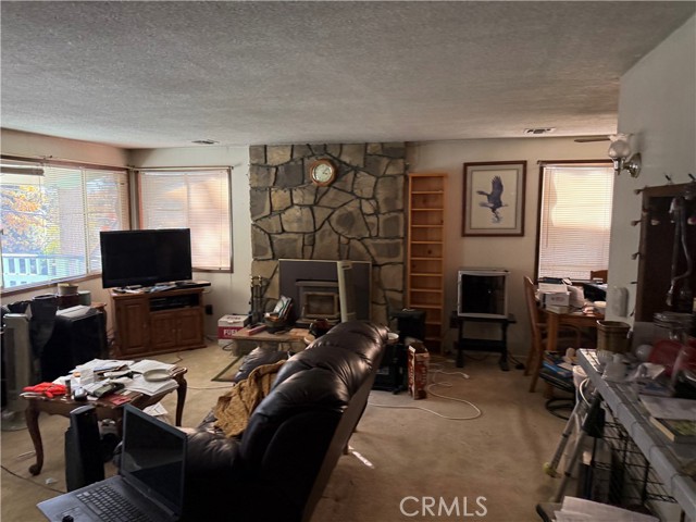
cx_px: 348
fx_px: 483
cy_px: 261
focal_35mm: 24
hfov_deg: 71.6
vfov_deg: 56.8
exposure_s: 1/88
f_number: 1.78
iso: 200
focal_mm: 6.76
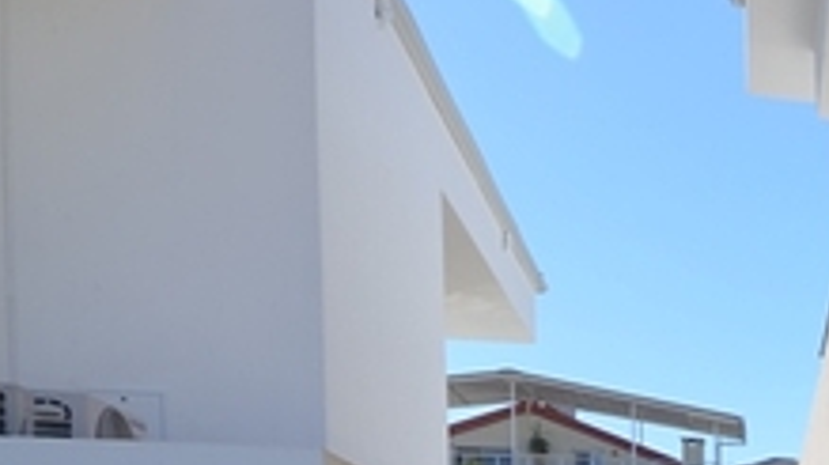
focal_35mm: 52
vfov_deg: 19.6
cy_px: 722
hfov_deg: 31.2
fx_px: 1143
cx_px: 1069
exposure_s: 1/250
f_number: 8
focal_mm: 10
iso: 100
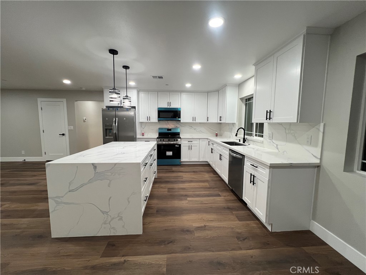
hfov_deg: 106.2
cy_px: 138
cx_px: 183
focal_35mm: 13
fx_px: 137
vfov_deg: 89.9
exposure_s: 1/120
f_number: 1.8
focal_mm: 1.57
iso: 160
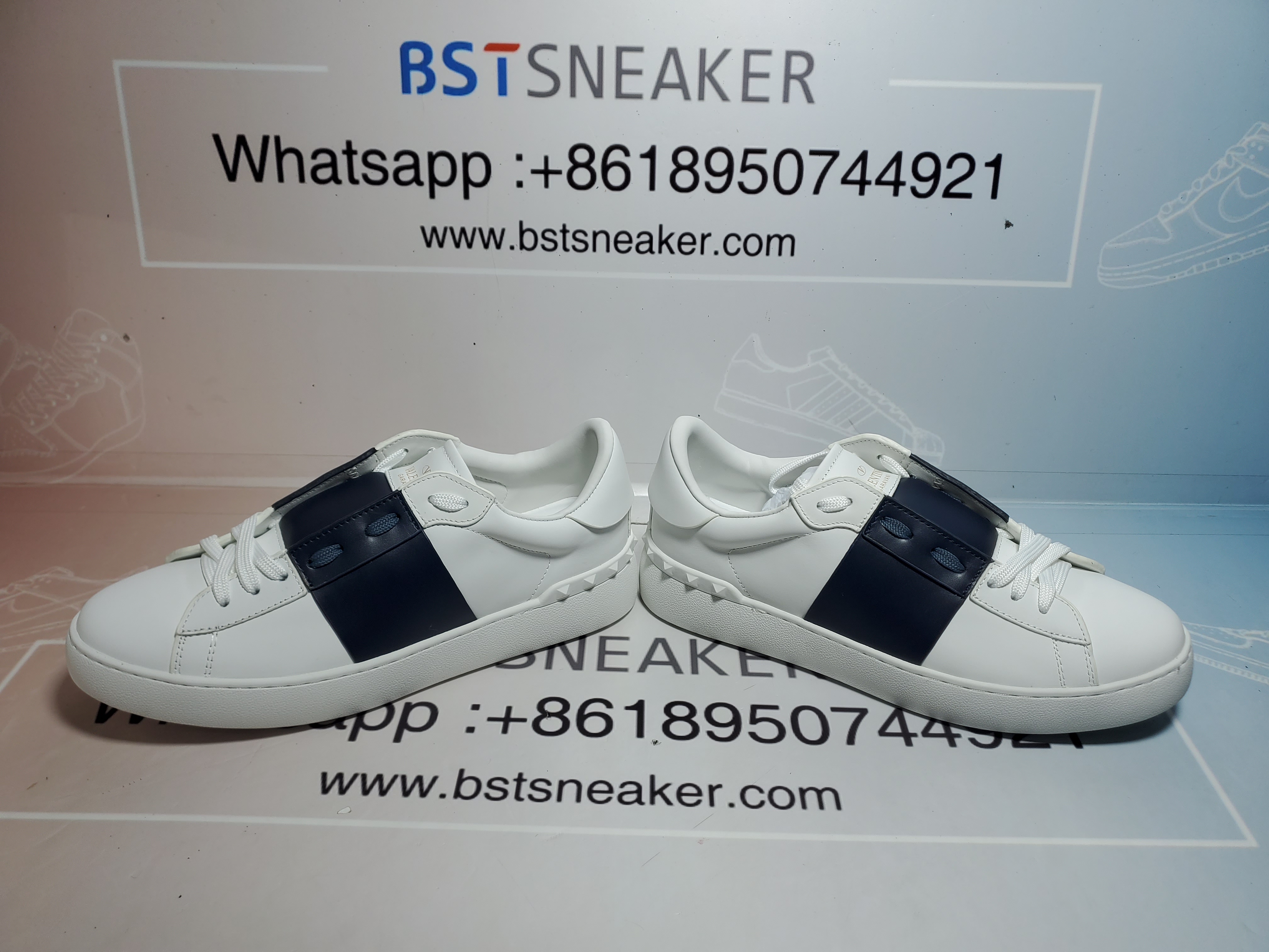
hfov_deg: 67.3
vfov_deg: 53.1
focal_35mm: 26
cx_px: 634
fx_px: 953
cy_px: 476
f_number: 1.5
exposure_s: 1/820
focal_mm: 4.3
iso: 50
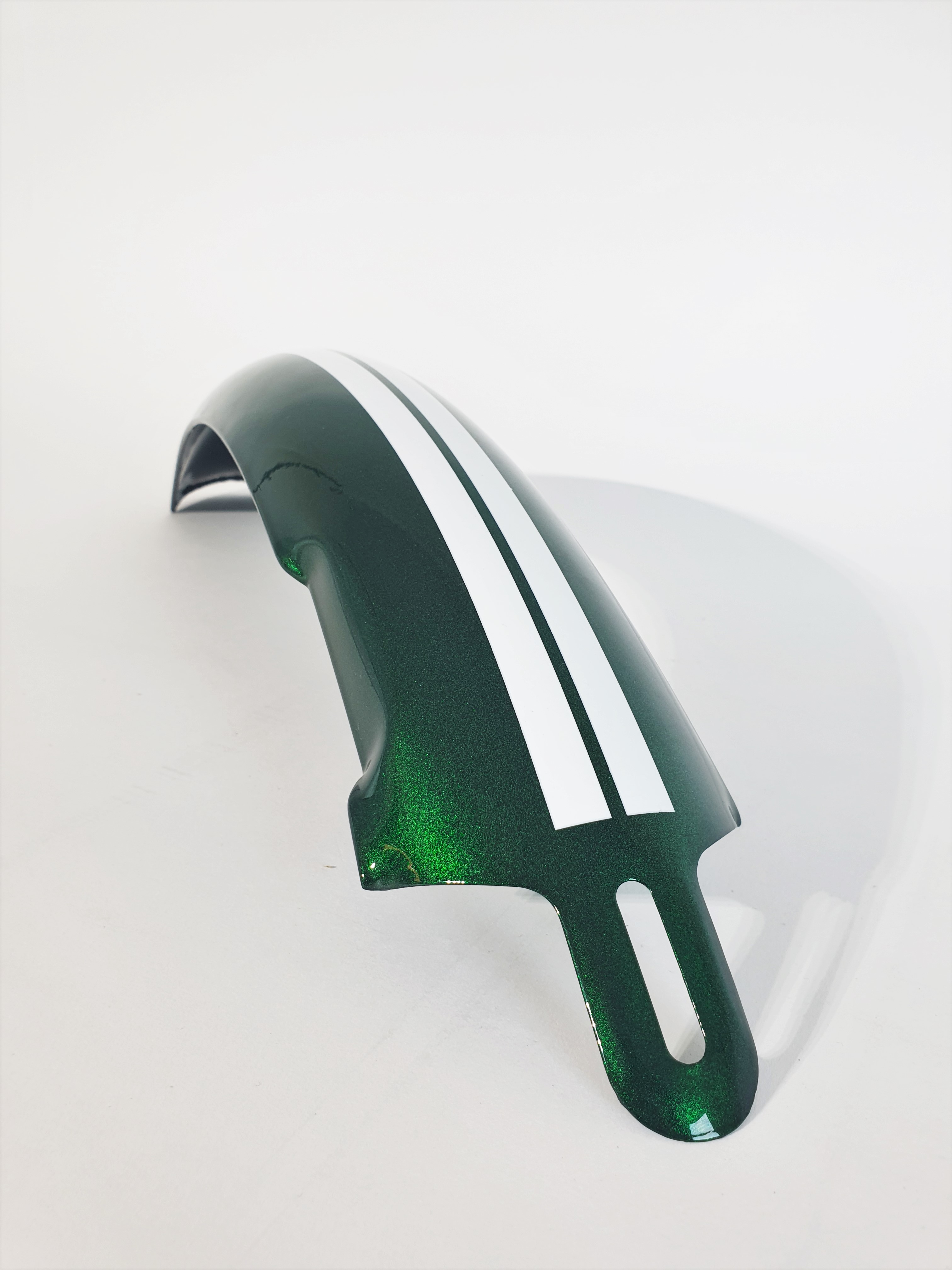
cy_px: 635
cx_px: 476
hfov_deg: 53.1
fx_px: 953
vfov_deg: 67.3
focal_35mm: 26
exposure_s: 1/50
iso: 64
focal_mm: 4.3
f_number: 2.4
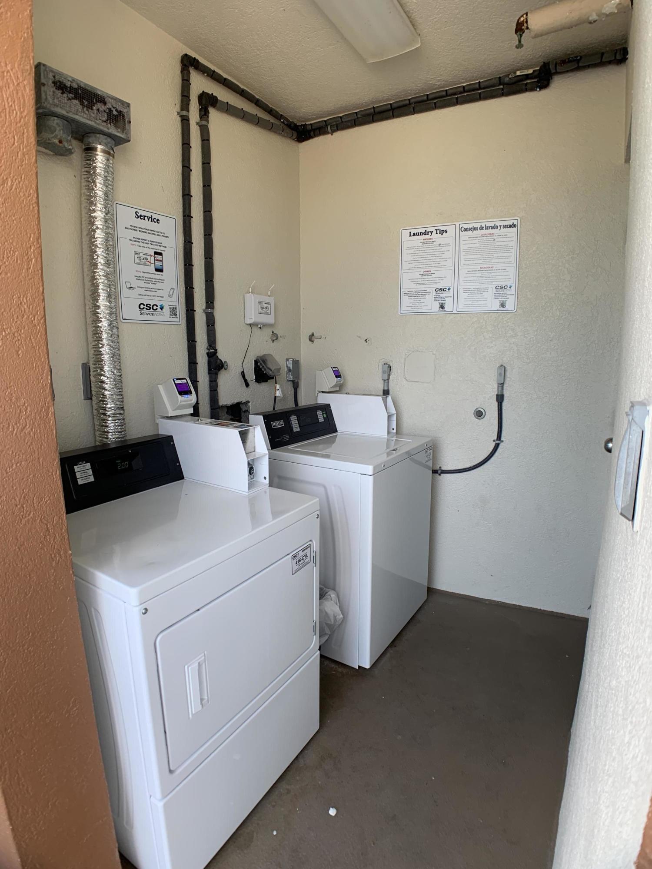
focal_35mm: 26
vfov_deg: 67.3
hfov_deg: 53.1
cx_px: 326
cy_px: 434
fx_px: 653
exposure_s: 1/122
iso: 32
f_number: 1.8
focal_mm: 4.25
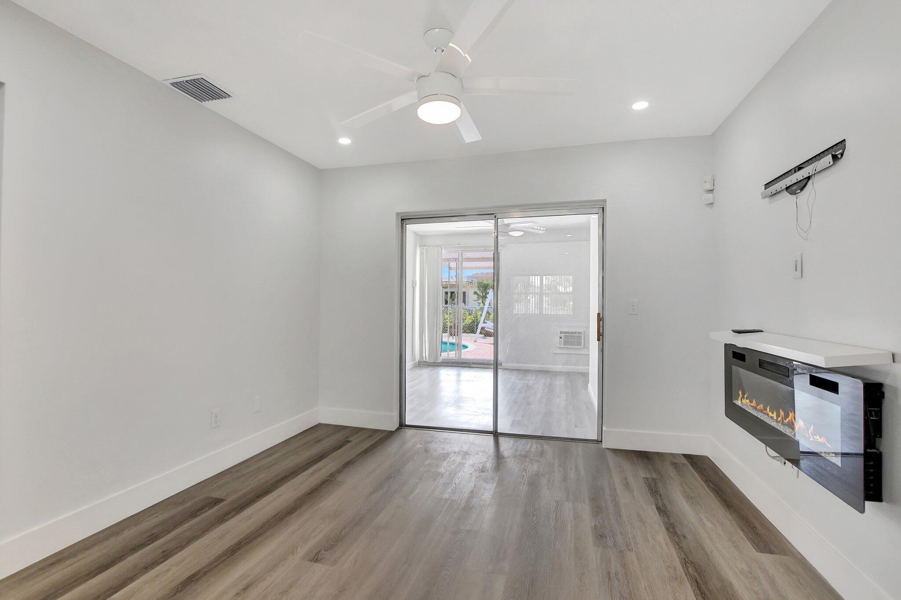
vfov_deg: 77.3
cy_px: 300
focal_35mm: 15
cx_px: 450
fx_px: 375
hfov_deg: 100.4
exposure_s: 1/30
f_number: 8
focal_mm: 10
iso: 1000
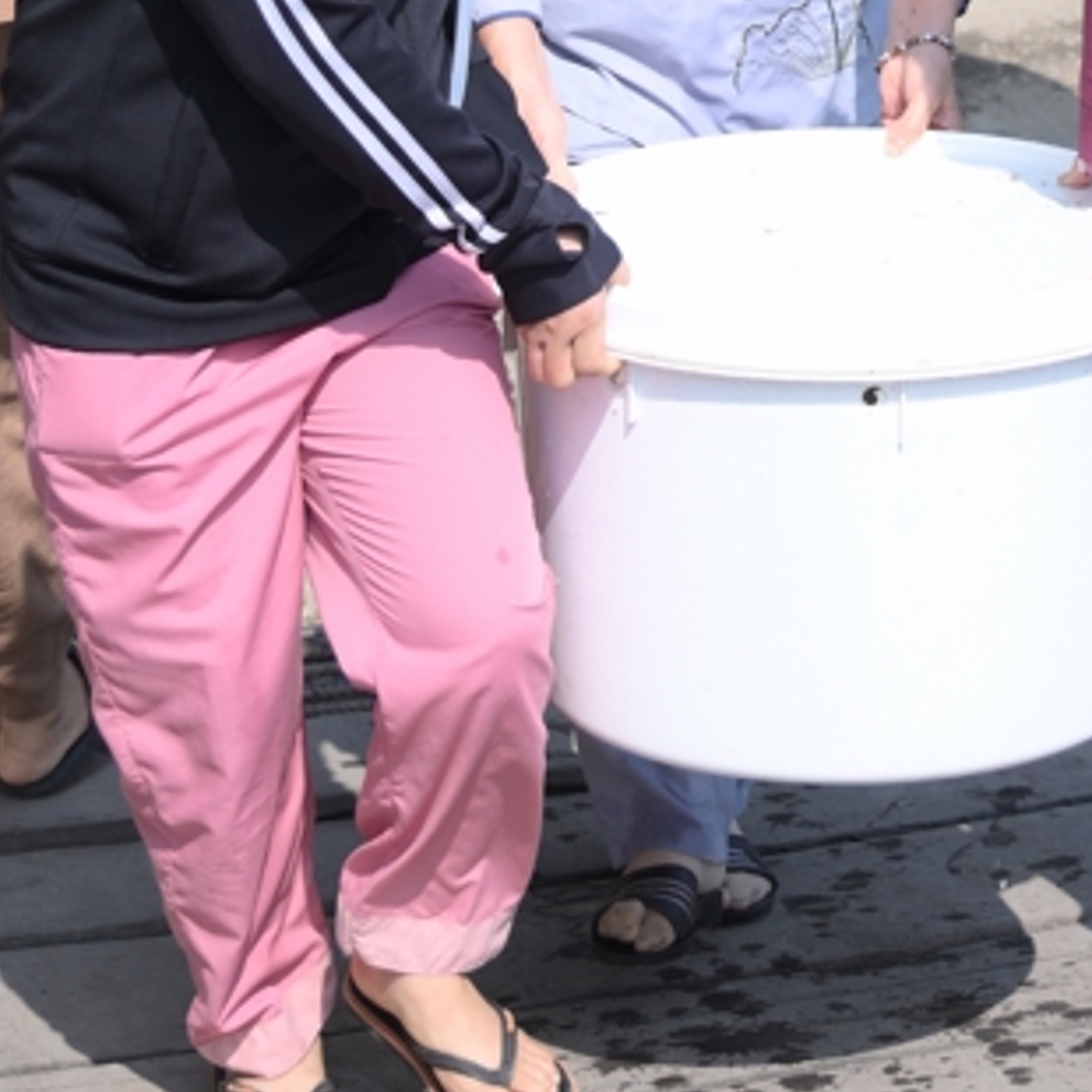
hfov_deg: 14.1
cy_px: -262
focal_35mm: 123
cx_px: 955
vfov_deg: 13.7
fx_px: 4390
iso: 320
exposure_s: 1/2000
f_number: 4
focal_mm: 46
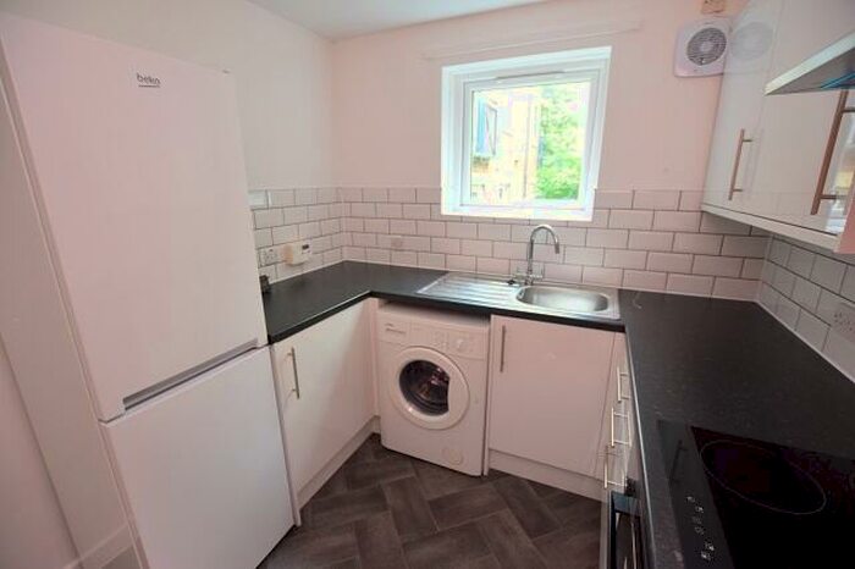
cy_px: 284
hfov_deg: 100.4
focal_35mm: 15
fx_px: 356
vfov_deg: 77.3
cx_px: 428
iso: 800
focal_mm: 10
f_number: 4
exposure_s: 1/60
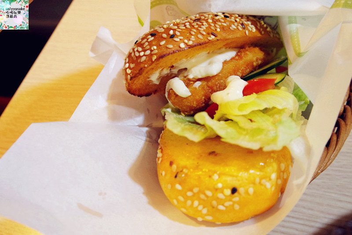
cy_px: 118
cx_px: 176
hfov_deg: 63.7
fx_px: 283
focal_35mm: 29
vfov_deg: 44.9
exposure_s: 1/25
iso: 400
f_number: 4
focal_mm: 11
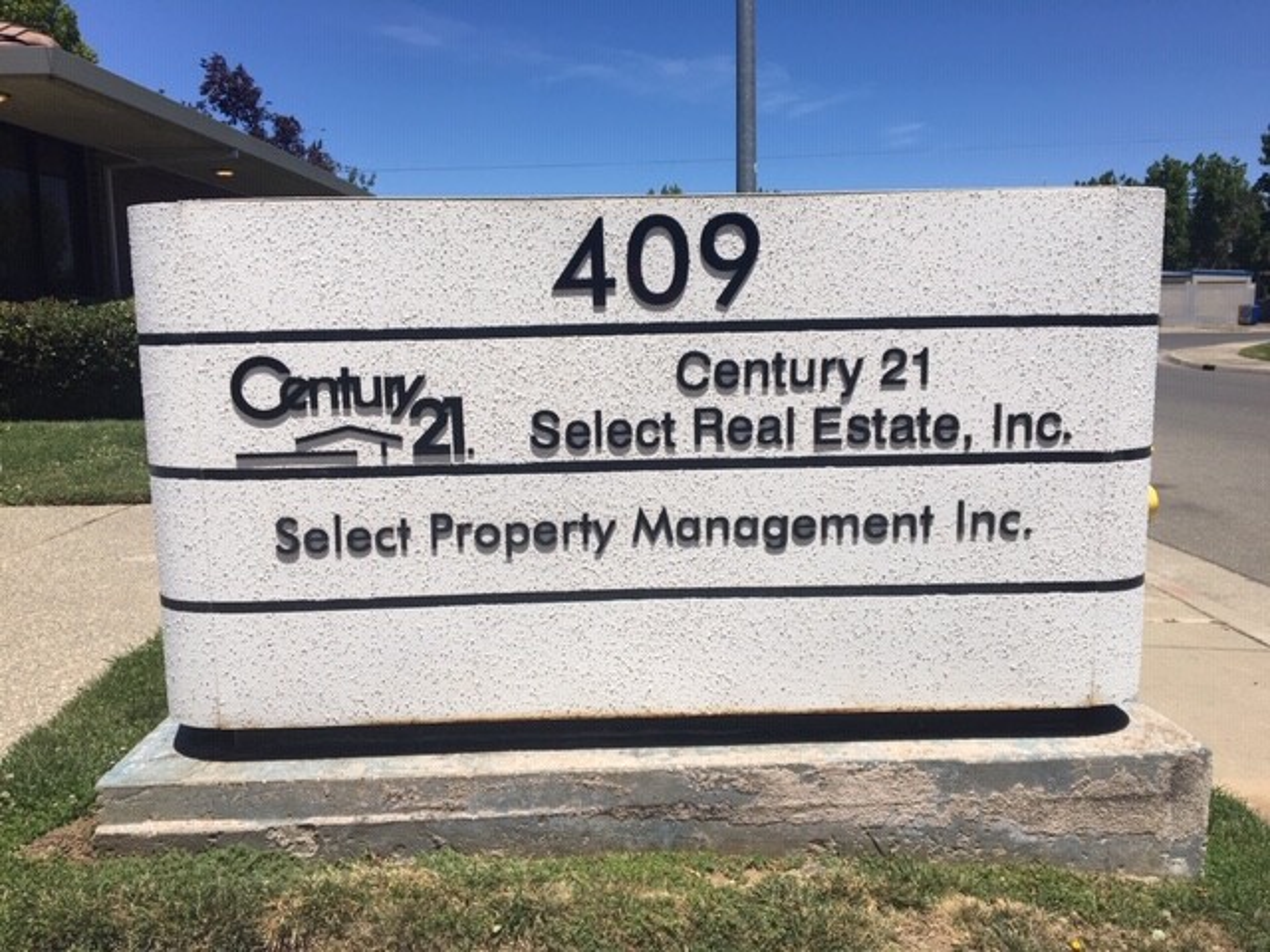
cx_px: 635
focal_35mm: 29
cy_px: 476
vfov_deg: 48.2
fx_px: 1064
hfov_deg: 61.7
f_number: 2.2
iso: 25
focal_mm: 4.15
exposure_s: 1/2481
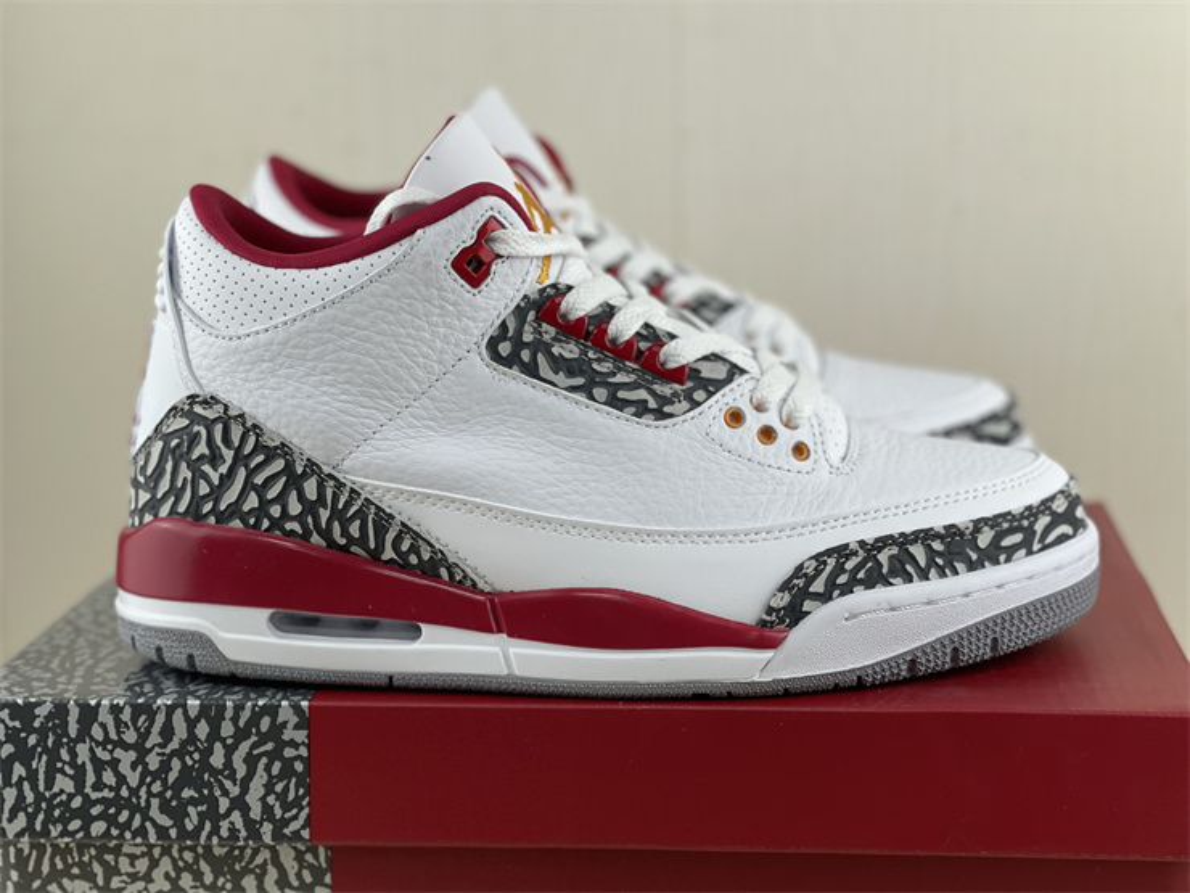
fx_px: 2200
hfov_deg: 30.3
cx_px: 595
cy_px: 446
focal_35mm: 64
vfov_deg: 22.9
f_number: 2.2
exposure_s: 1/100
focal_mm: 7.5
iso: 100
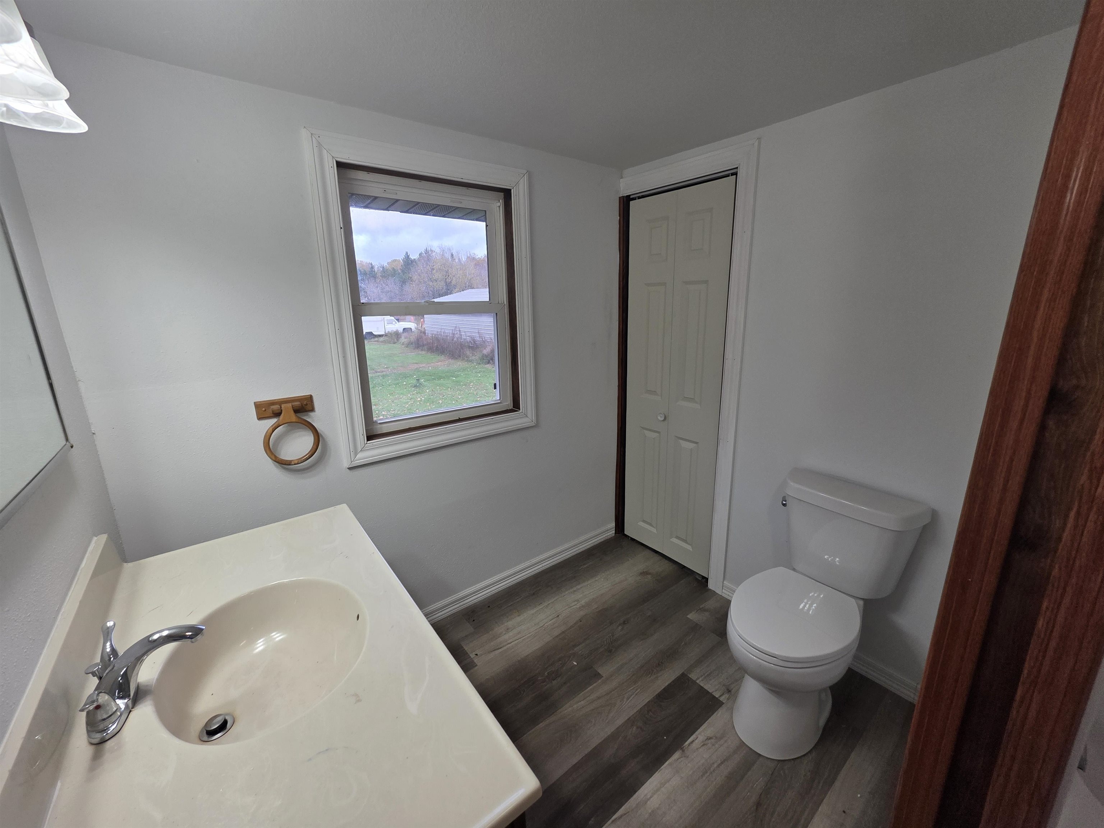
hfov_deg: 106.2
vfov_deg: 89.9
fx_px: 415
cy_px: 414
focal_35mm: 13
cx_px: 552
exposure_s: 1/120
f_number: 1.9
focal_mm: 2.2
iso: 64
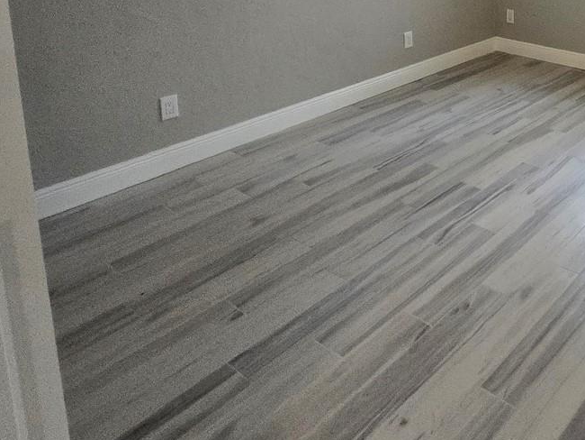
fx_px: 541
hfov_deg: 47.0
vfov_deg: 38.0
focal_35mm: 32
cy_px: -24
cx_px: 589
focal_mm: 1.7
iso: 250
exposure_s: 1/60
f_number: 2.2
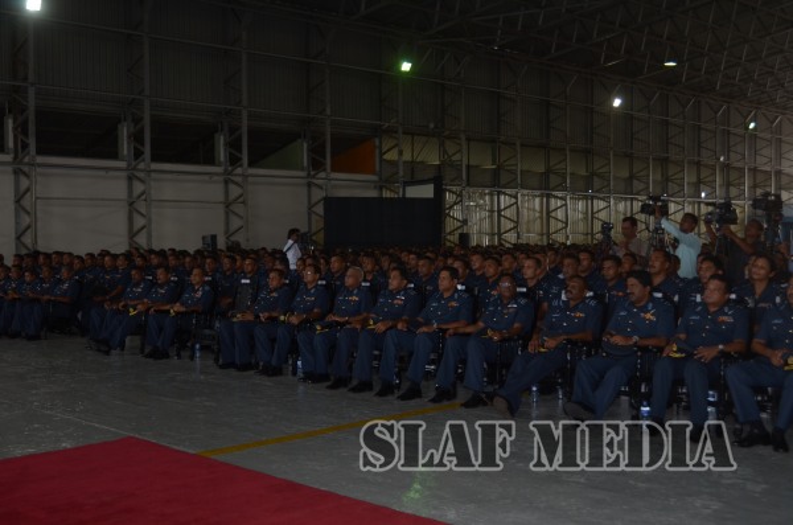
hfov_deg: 46.5
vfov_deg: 31.7
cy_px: 262
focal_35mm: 42
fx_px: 923
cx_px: 396
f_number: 4
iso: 250
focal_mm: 28
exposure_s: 1/200
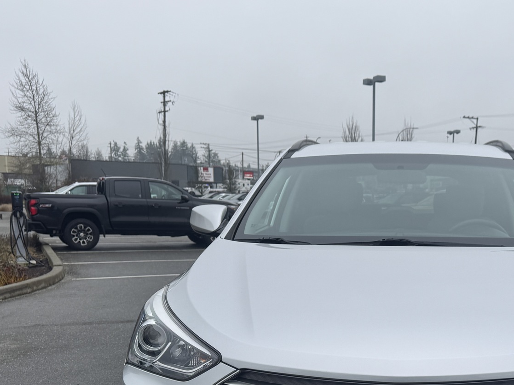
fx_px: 653
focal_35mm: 44
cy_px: 323
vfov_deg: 31.8
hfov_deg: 41.9
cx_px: 371
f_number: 1.78
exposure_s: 1/1026
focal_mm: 6.76
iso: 80
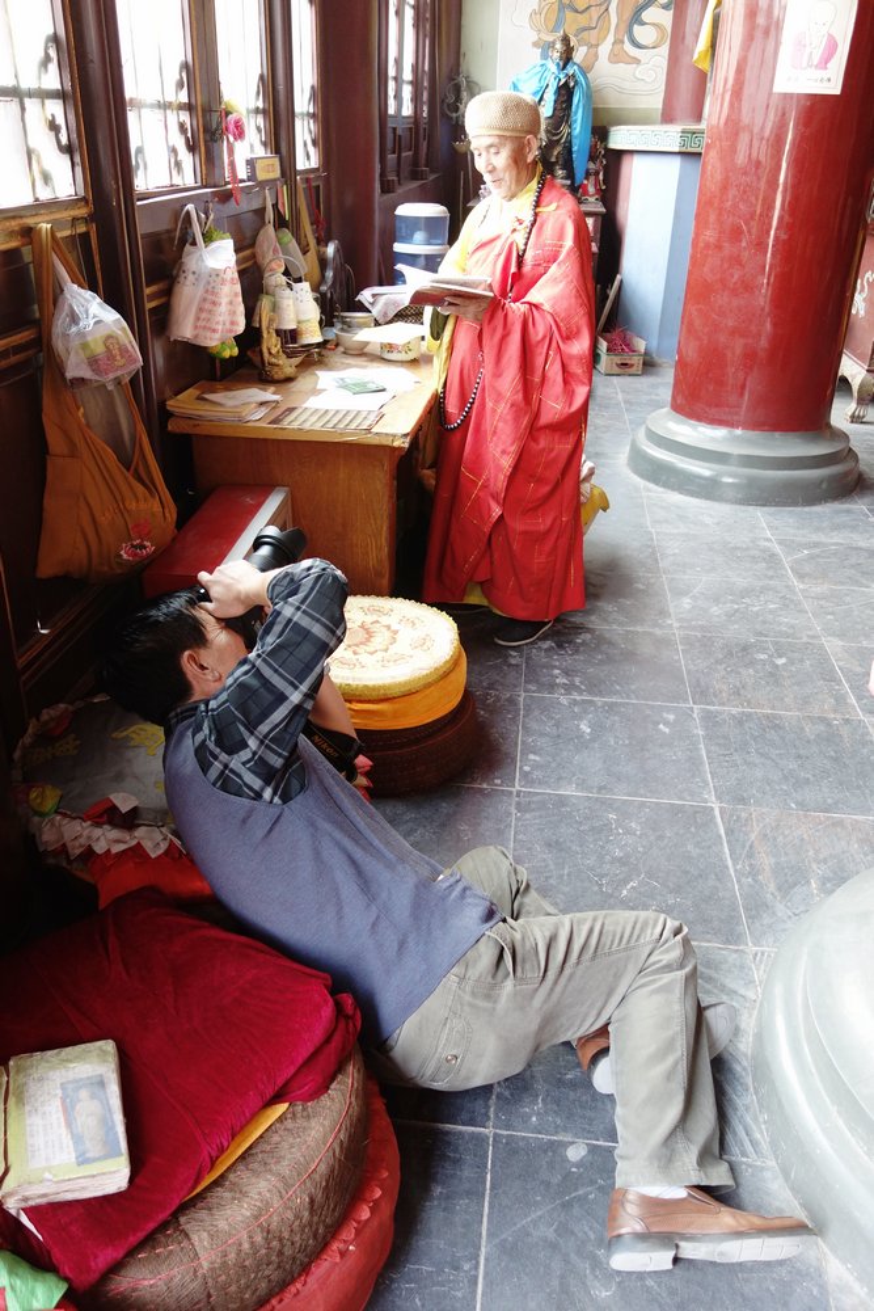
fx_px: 1019
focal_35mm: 28
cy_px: 656
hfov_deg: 46.4
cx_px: 437
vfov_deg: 65.5
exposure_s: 1/30
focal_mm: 10.4
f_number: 2
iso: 320
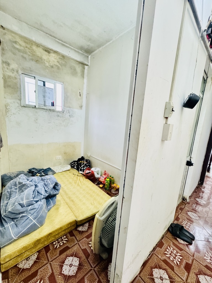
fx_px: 114
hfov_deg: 85.7
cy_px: 142
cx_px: 106
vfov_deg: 102.1
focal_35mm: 14
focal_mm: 2.22
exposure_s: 1/50
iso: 640
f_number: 2.2
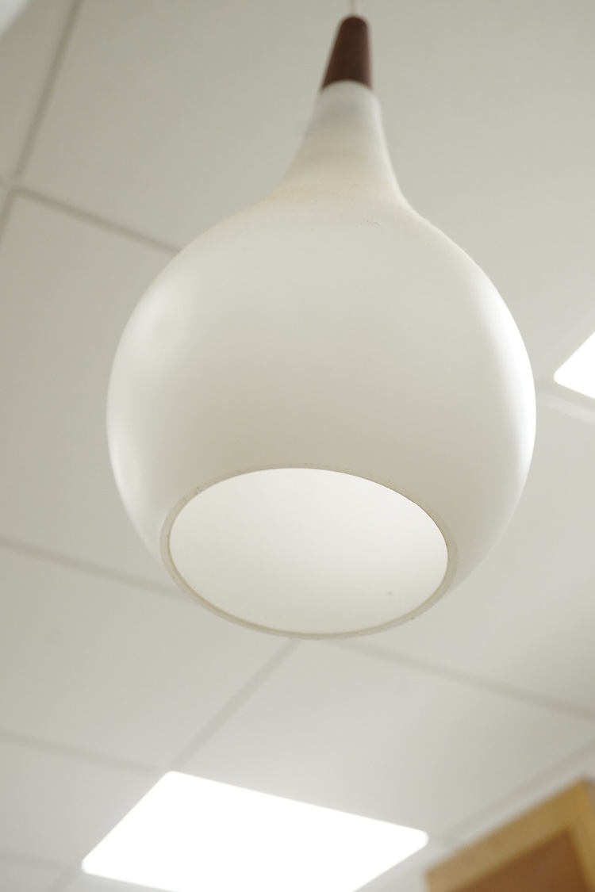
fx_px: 1116
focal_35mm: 45
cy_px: 446
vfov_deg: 43.6
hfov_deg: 29.9
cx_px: 298
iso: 2500
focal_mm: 30
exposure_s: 1/160
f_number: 10
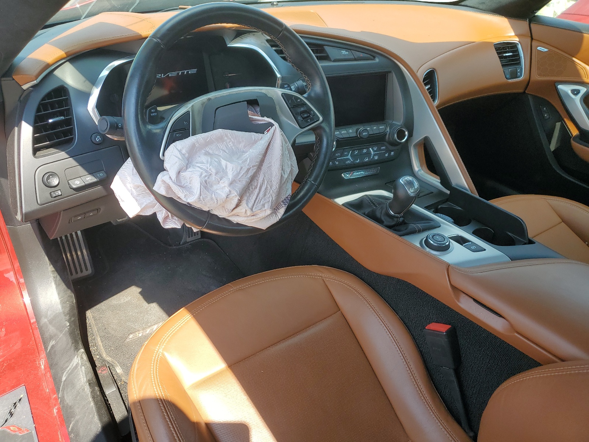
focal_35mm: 26
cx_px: 294
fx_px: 442
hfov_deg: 67.3
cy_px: 221
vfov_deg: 53.1
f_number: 1.5
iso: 50
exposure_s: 1/625
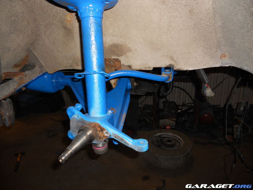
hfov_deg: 65.3
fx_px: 197
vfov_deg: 51.4
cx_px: 126
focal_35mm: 27
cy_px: 95
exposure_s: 1/25
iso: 80
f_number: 3.2
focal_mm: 4.9
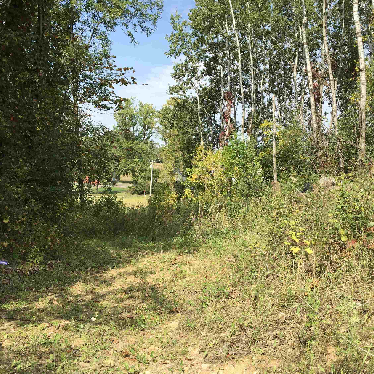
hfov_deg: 47.0
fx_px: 428
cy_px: 189
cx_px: 220
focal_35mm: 35
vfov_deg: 47.2
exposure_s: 1/1068
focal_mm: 4.15
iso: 25
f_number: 2.2
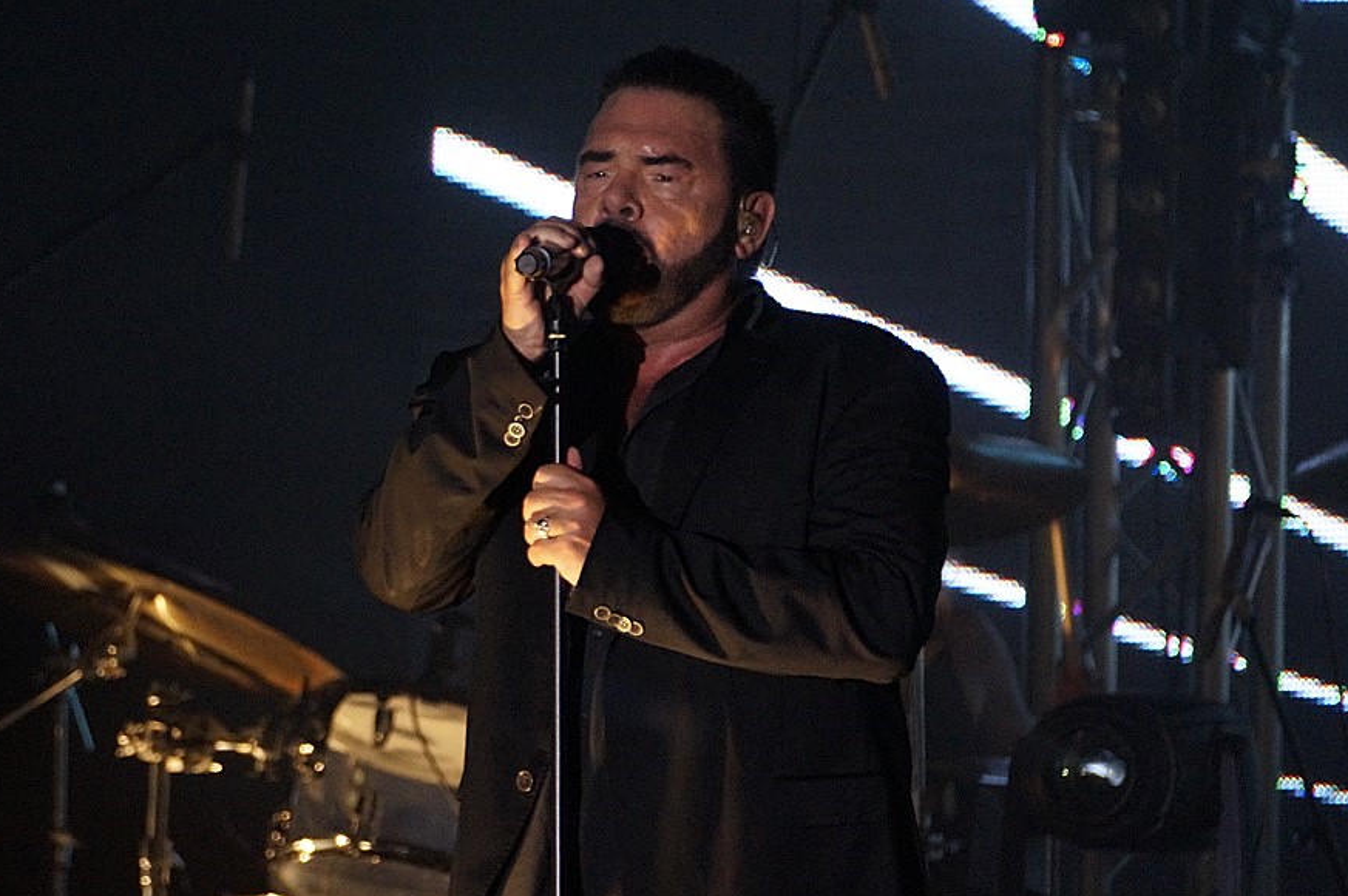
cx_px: 571
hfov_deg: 3.9
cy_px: 415
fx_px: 19759
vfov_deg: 2.6
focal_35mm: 528
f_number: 5.6
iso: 3200
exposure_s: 1/125
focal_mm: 300
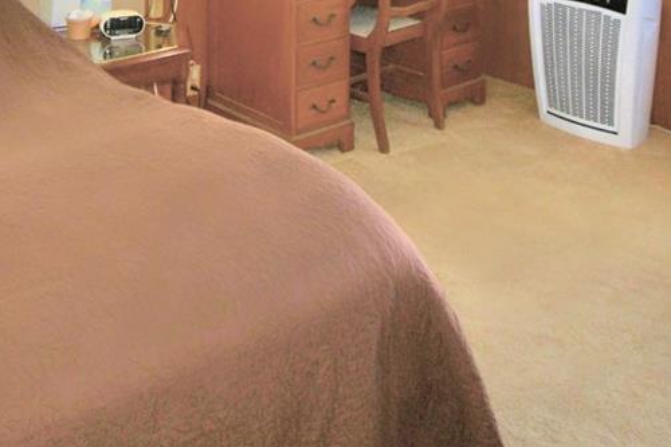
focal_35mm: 48
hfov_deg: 41.1
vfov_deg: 22.3
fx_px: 894
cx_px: 299
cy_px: -251
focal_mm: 10
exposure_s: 1/80
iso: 100
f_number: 4.5
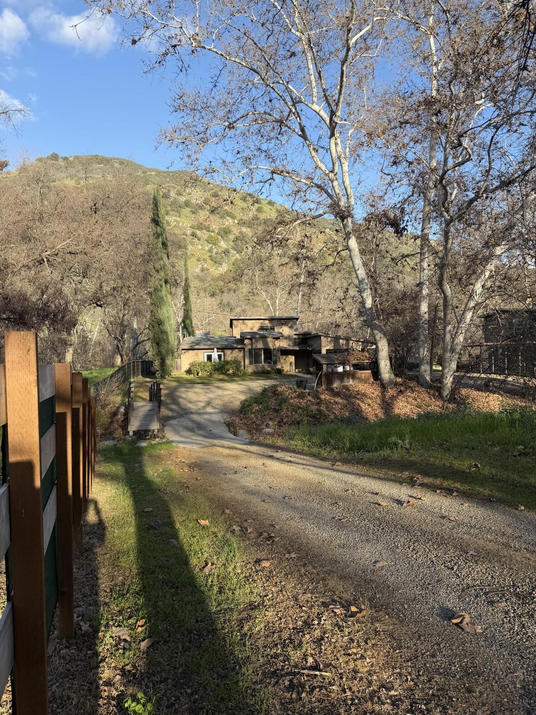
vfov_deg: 71.6
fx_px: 495
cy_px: 358
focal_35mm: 24
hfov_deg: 56.8
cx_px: 268
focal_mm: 6.76
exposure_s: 1/1493
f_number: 1.78
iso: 80
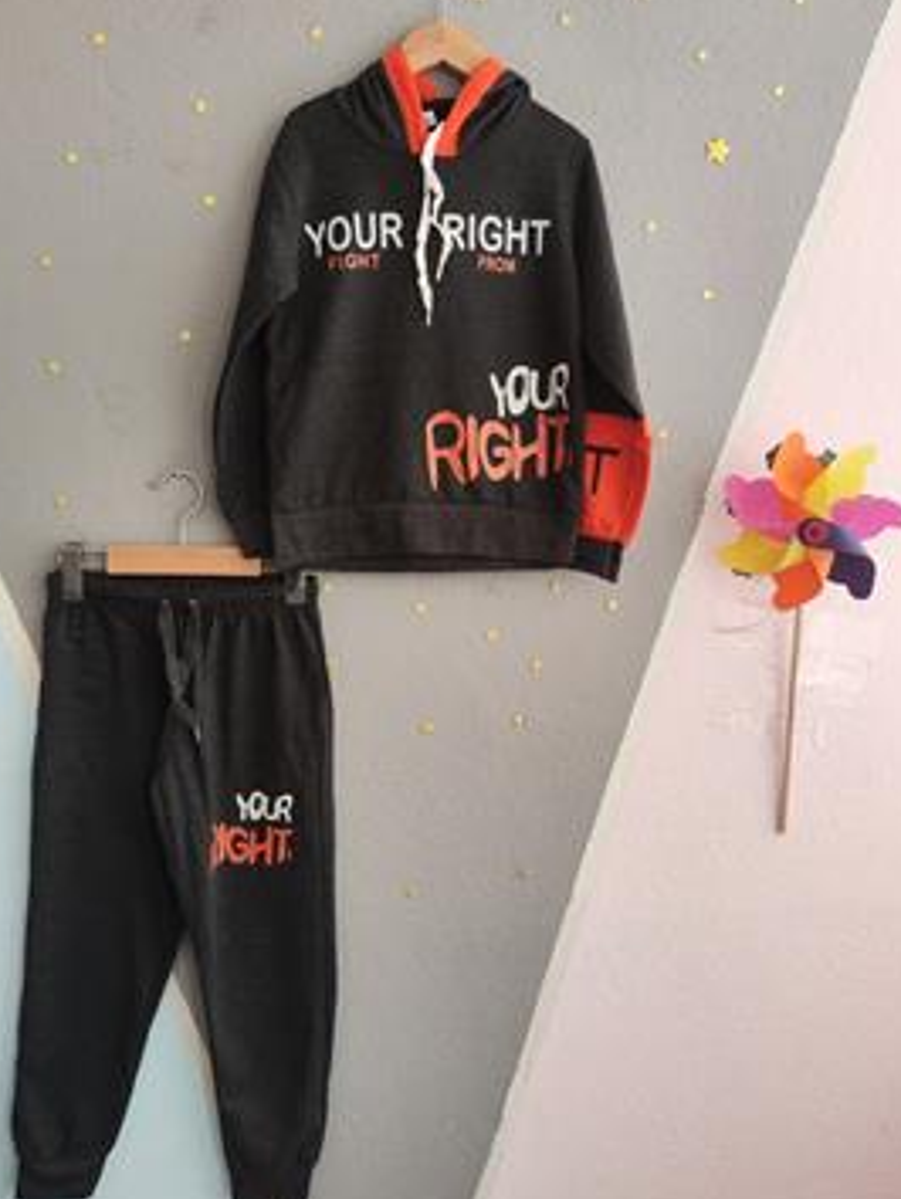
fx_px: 971
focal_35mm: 28
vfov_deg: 63.4
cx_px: 417
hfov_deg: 49.8
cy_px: 567
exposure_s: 1/96.1
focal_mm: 5.59
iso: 238
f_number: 1.88
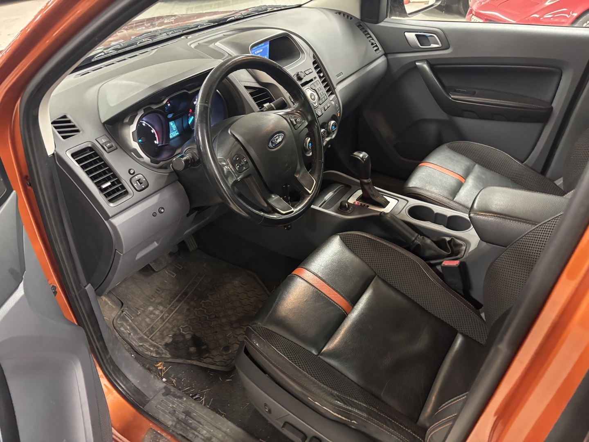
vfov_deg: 53.1
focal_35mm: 26
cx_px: 294
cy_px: 221
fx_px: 442
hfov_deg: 67.3
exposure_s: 1/33
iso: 640
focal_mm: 5.96
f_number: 1.6
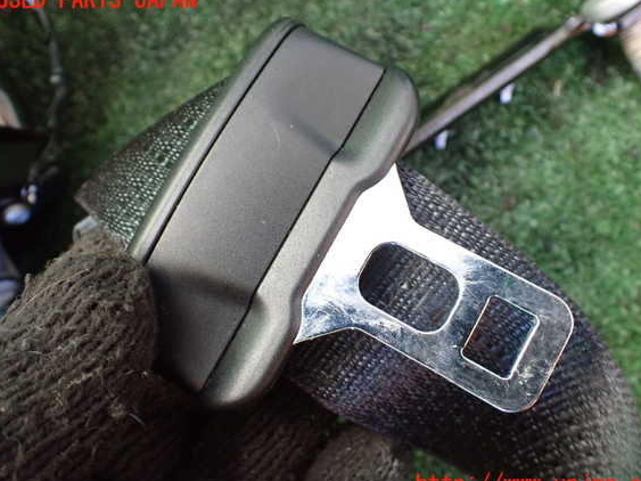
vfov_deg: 44.1
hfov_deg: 56.8
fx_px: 592
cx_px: 331
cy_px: 243
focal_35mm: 32
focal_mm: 5.4
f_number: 2.3
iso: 800
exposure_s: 1/80
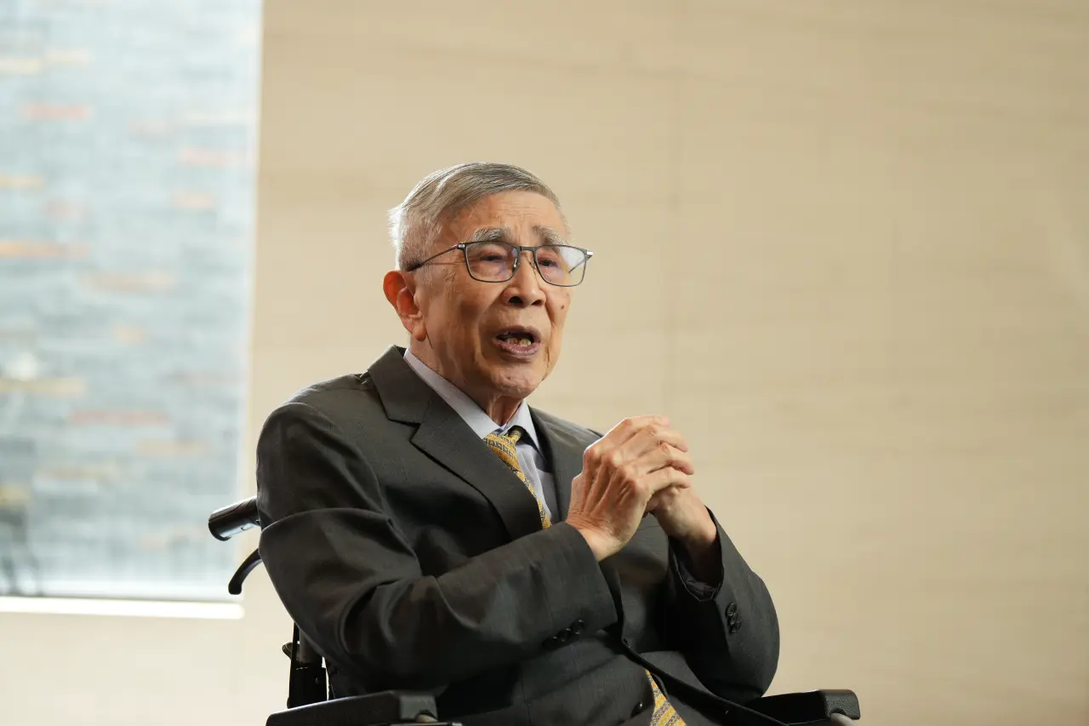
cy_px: 363
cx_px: 544
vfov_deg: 10.2
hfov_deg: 15.2
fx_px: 4083
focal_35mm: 135
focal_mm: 135
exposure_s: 1/160
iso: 800
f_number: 4
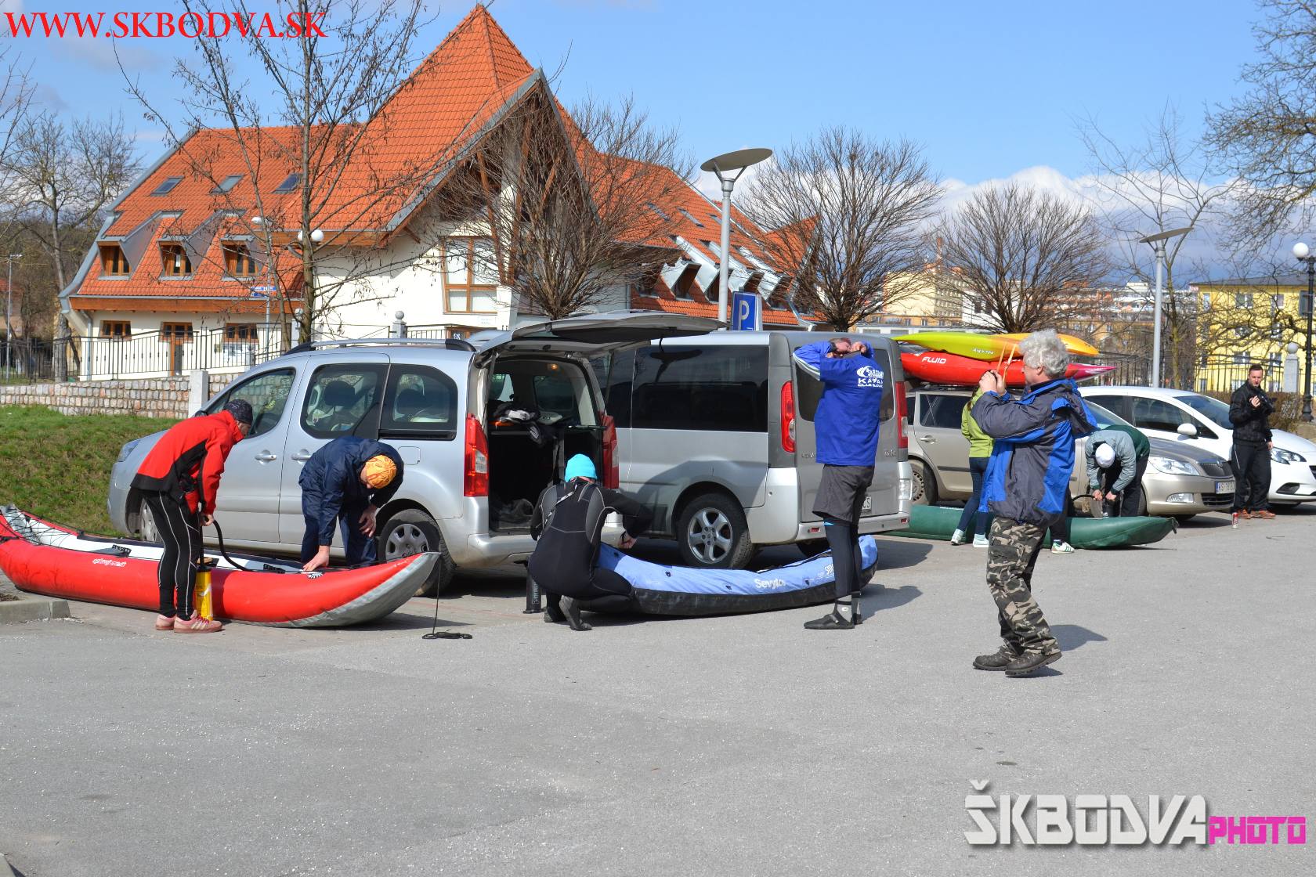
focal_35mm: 52
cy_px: 438
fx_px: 1919
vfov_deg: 25.8
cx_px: 658
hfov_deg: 37.9
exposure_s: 1/1600
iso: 400
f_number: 6.3
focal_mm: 35
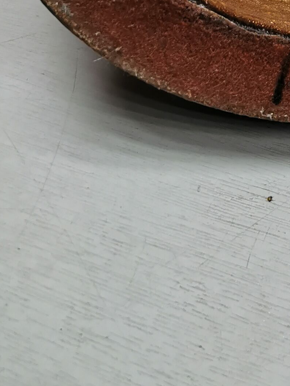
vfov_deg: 18.5
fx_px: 1039
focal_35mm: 93
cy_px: -201
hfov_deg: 15.2
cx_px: 368
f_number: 1.8
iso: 160
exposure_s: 1/100
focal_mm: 5.58
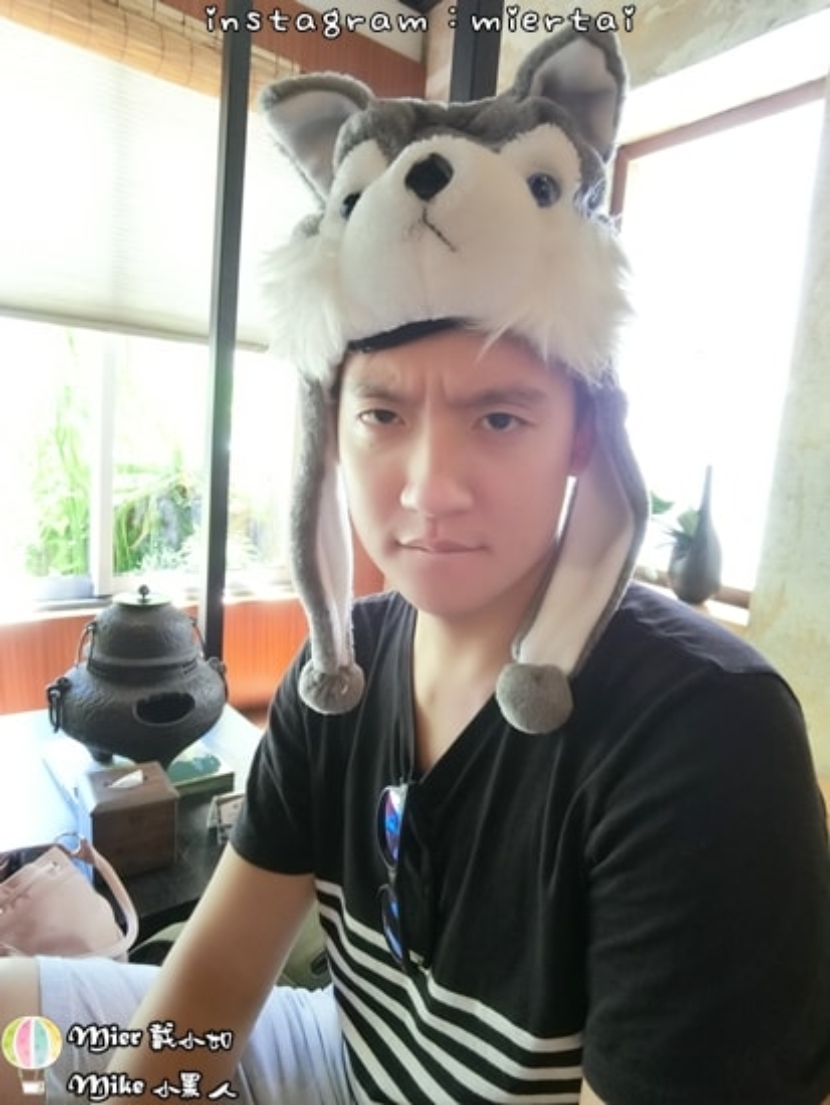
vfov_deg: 79.0
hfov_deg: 63.5
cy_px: 552
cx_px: 415
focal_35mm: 21
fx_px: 671
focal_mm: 4.58
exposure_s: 1/40
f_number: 2.8
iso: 320
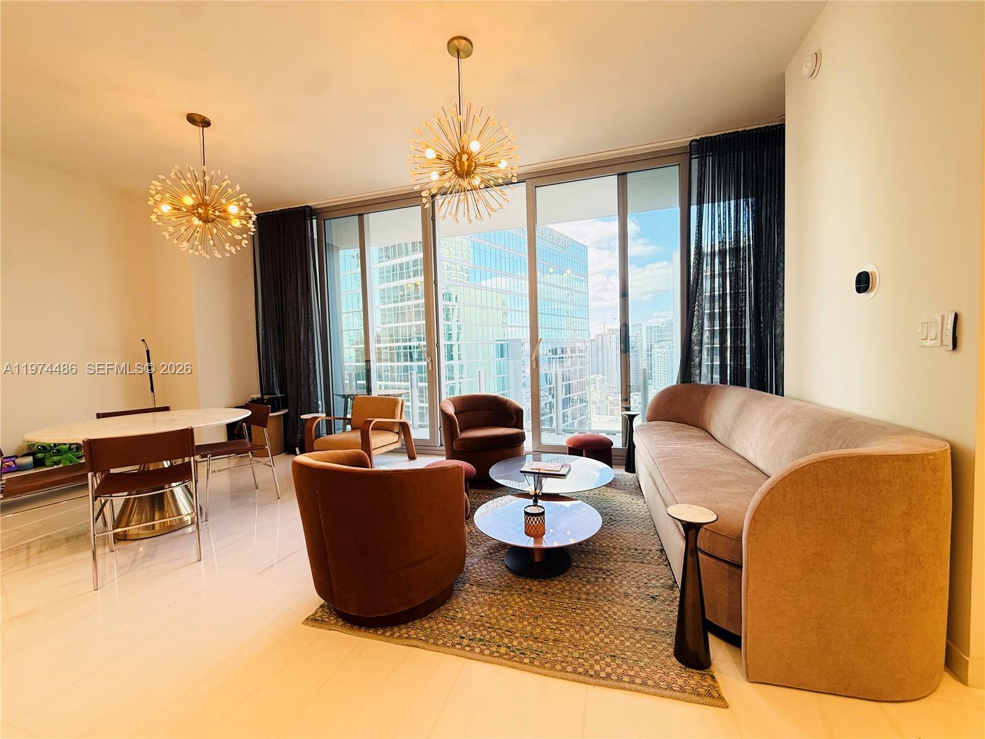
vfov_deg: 85.7
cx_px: 492
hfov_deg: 102.1
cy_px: 370
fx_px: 398
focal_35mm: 14
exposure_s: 1/120
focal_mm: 2.22
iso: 160
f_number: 2.2
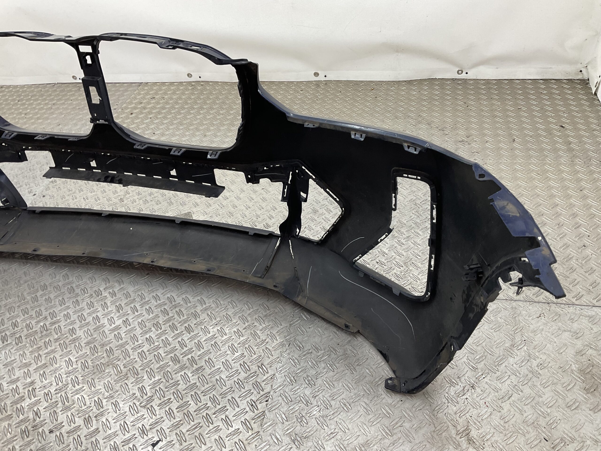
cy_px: 226
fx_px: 503
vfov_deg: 48.2
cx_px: 300
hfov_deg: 61.7
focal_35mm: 29
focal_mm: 3
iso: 40
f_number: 1.8
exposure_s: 1/100
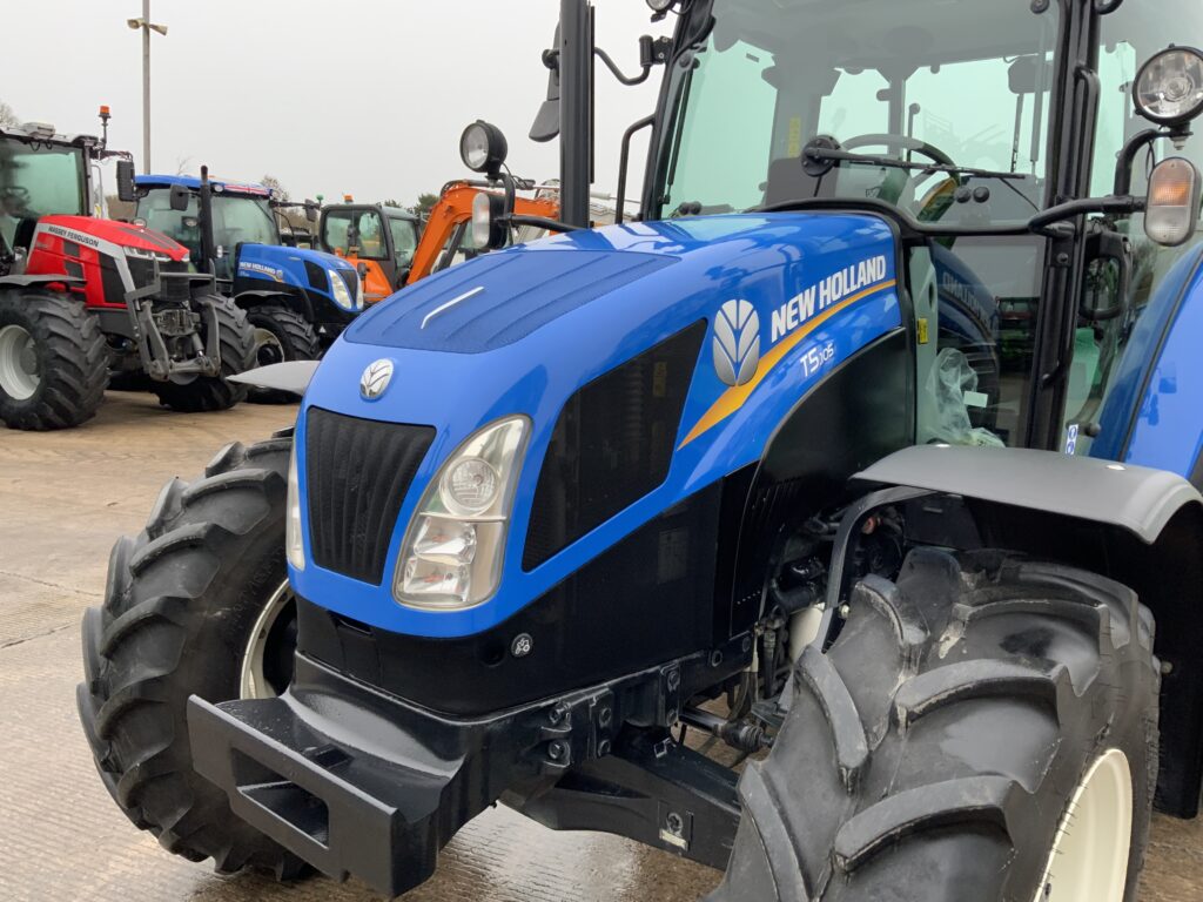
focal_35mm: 29
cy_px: 451
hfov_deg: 61.7
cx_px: 602
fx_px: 1008
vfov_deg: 48.2
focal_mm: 3
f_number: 1.8
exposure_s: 1/96
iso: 64
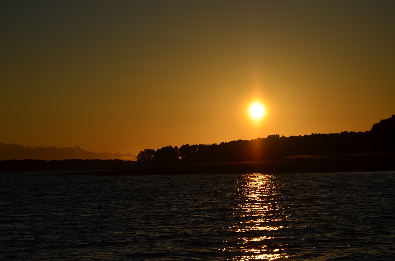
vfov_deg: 13.0
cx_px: 198
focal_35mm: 105
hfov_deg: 19.5
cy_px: 130
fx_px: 1150
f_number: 4.5
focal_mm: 70
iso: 100
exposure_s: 1/8000
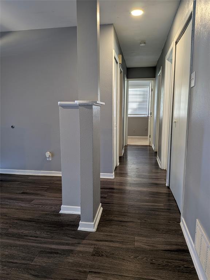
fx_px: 194
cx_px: 105
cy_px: 140
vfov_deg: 71.6
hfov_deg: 56.8
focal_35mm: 24
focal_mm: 4.53
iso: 49
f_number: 1.7
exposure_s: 1/24
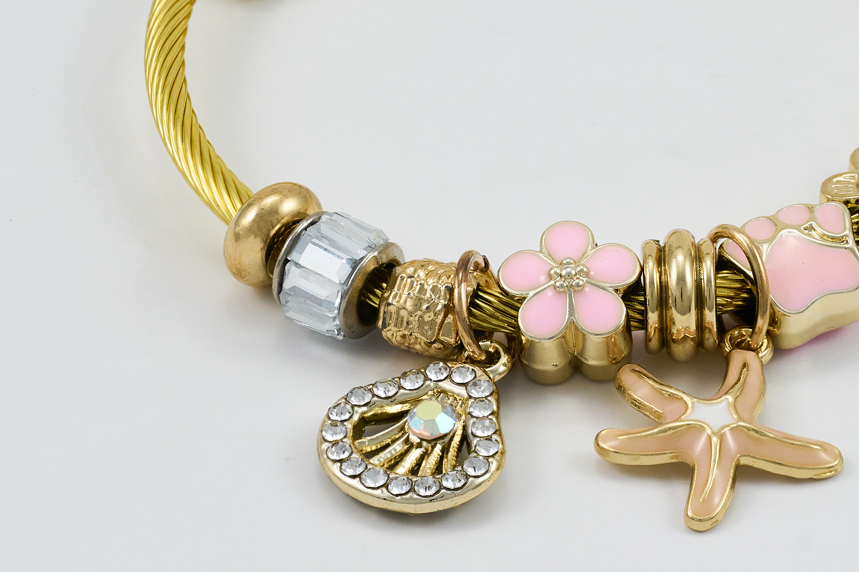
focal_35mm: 266
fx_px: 6346
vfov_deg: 5.2
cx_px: 553
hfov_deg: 7.7
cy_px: 190
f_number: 8
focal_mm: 105
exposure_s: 1/100
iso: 250
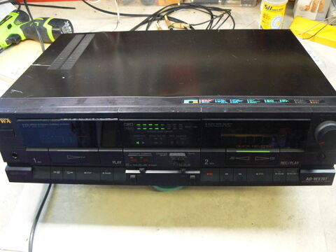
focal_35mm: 36
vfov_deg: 39.7
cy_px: 126
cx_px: 168
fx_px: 349
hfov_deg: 51.4
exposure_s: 1/15
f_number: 2.8
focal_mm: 6
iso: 200
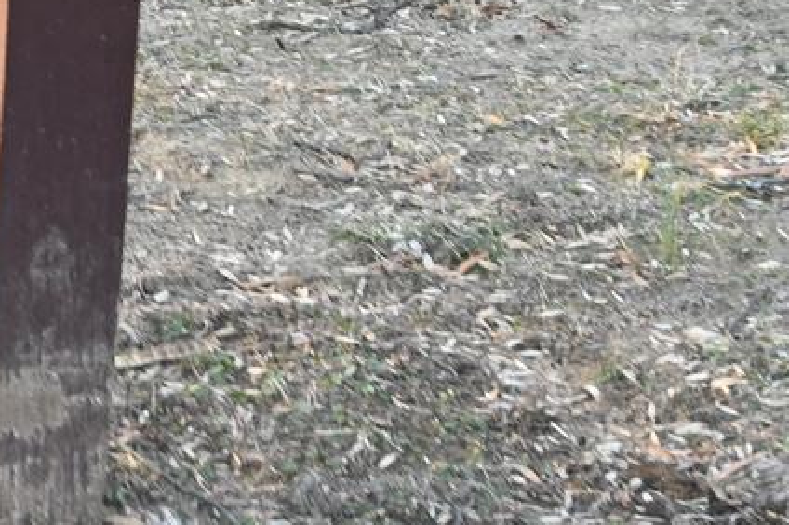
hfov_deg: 10.8
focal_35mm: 174
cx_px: -759
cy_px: -304
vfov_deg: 7.7
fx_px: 3810
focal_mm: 24
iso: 220
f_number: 4.5
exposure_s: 1/60
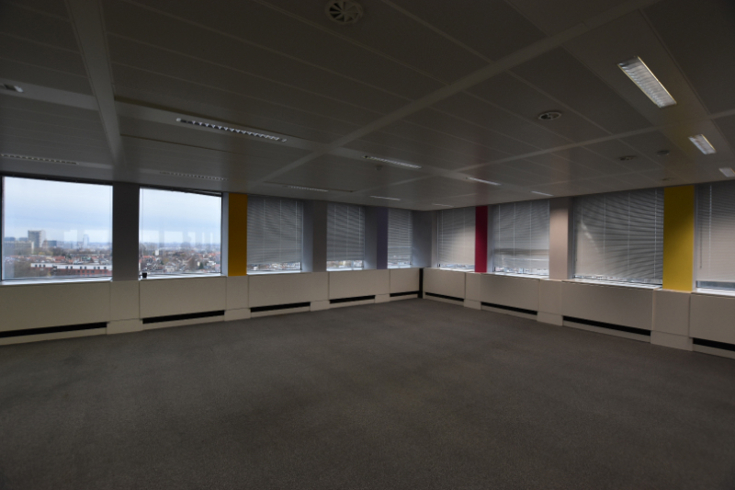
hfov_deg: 100.4
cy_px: 245
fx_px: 306
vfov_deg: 77.3
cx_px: 368
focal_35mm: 15
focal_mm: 10
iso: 400
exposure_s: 1/80
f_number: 4.5
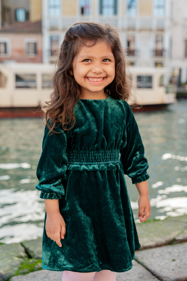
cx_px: 94
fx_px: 390
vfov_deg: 39.6
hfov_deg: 27.0
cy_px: 140
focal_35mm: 50
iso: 250
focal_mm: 50
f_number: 4
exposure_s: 1/400
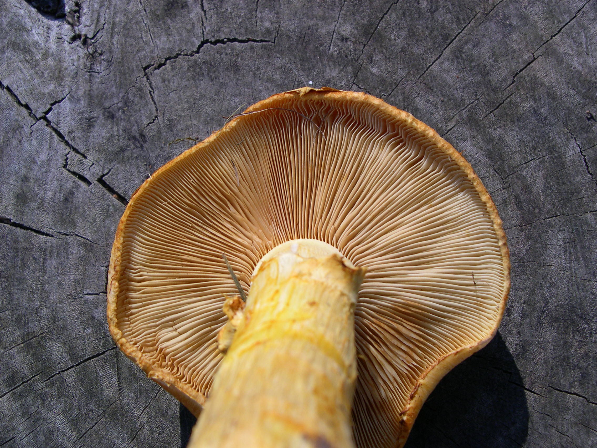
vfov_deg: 37.7
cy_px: 224
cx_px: 298
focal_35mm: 38
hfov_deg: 49.0
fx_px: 655
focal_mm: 8
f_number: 7.6
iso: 100
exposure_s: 1/228
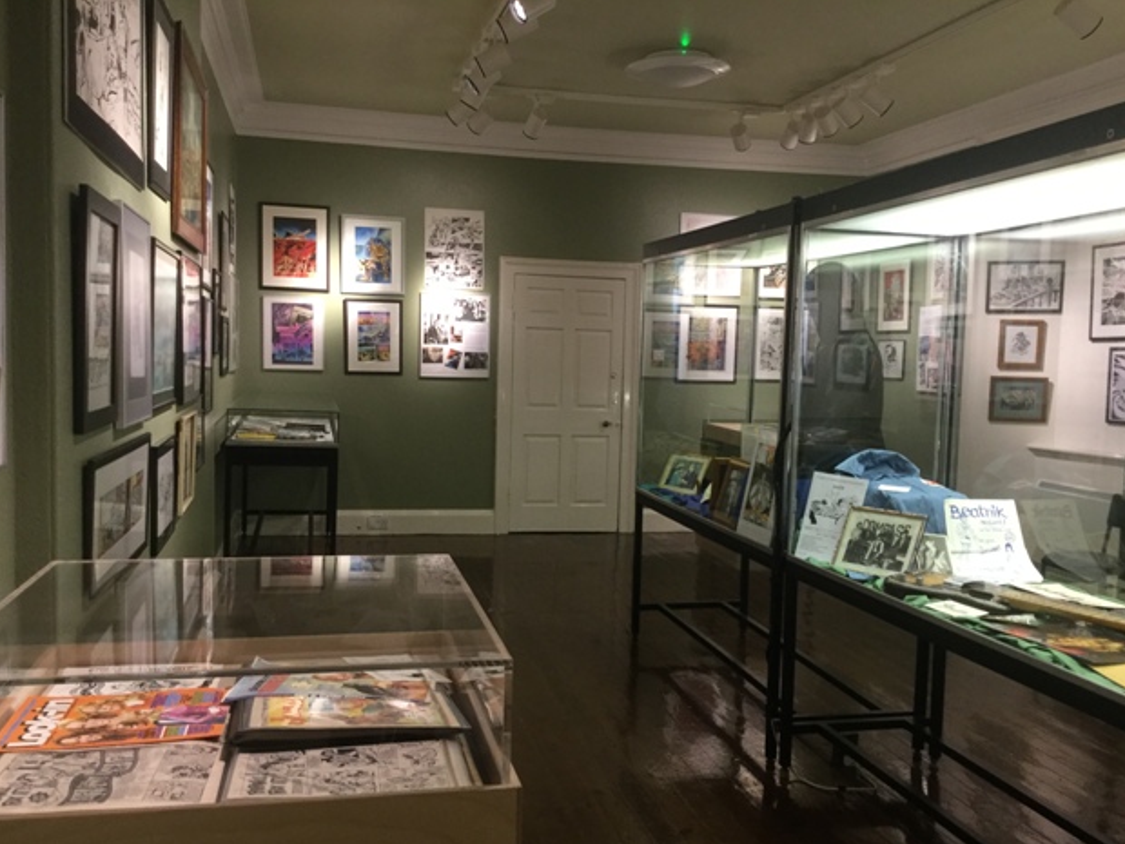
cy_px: 434
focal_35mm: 32
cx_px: 552
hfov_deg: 56.8
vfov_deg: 44.2
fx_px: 1040
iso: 125
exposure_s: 1/33
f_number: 2.4
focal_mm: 3.3
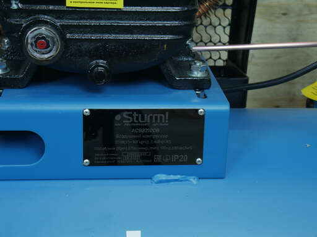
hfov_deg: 23.3
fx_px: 769
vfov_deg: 17.6
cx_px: 158
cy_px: 118
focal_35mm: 84
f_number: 11
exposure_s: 1/2.5
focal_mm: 42
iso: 200
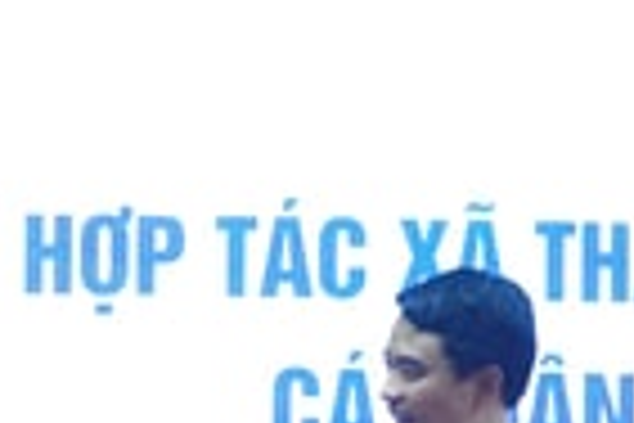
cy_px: 702
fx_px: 4559
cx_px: -13
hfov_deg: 7.9
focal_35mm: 259
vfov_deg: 5.2
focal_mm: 45
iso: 3200
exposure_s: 1/100
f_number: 5.6
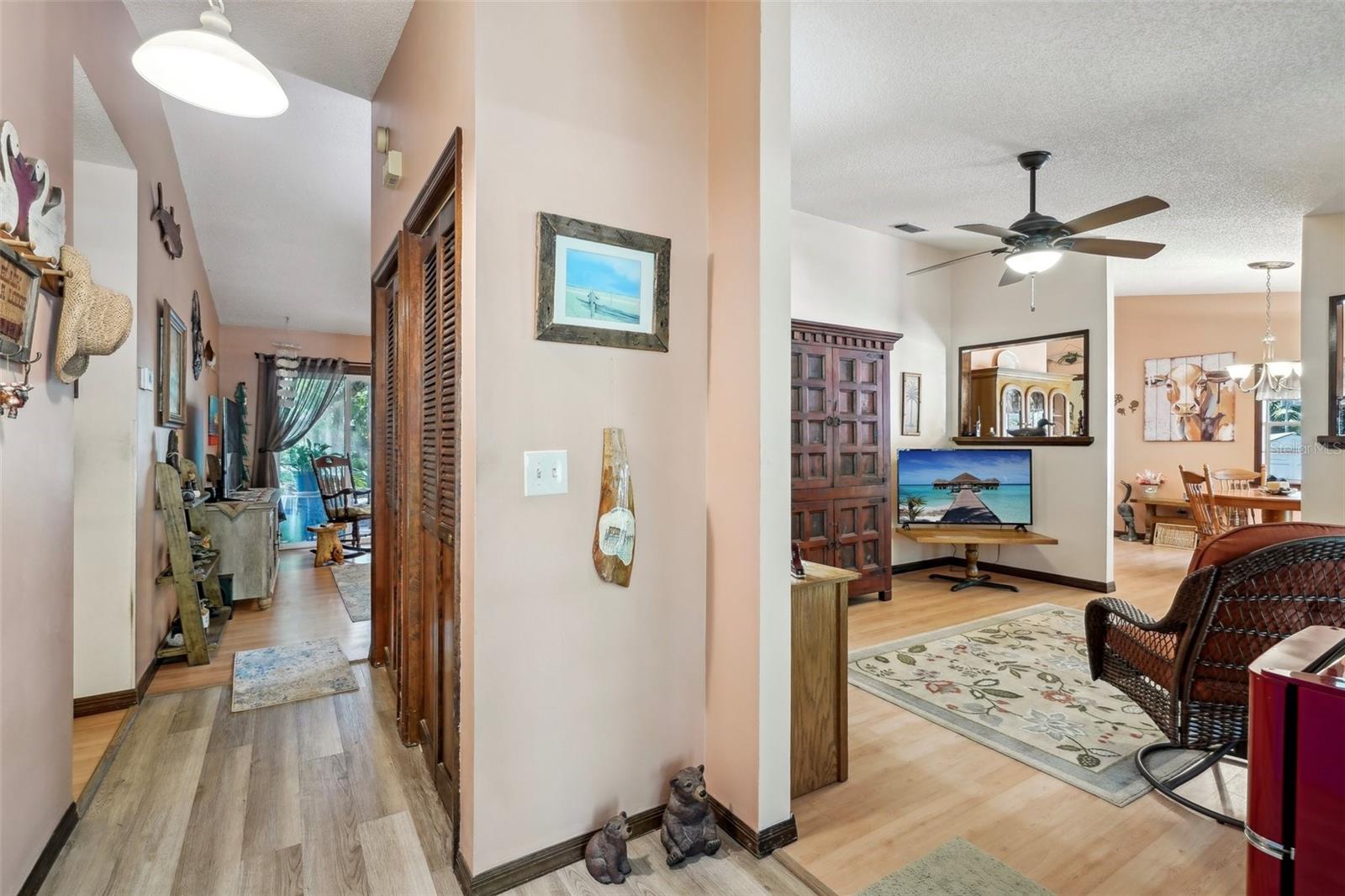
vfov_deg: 73.7
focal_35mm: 16
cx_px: 672
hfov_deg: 96.7
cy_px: 448
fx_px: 598
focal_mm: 16
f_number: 8
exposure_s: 1/2
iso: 400
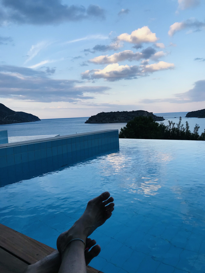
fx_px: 221
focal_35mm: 28
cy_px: 136
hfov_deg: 49.7
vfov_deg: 63.4
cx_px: 102
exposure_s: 1/669
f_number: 1.8
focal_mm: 3.99
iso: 20
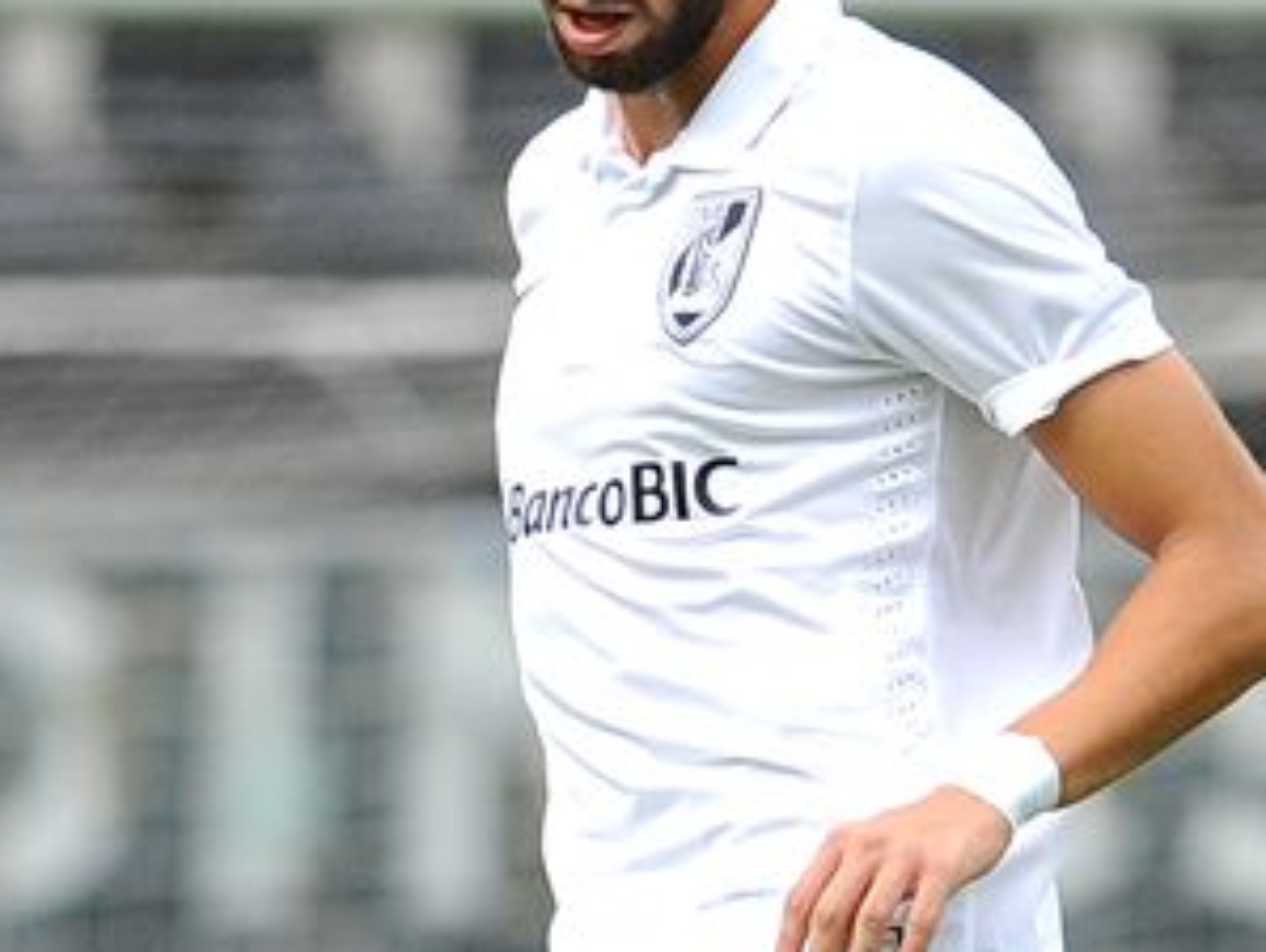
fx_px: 27353
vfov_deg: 2.0
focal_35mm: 747
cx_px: 474
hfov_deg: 2.7
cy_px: 298
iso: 800
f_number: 4.5
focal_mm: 420
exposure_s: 1/1000
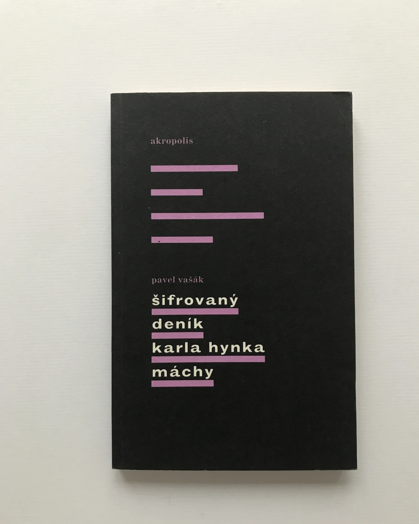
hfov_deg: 48.5
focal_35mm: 30
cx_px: 212
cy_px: 287
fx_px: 465
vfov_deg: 58.7
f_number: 1.8
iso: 40
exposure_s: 1/20
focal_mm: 3.99
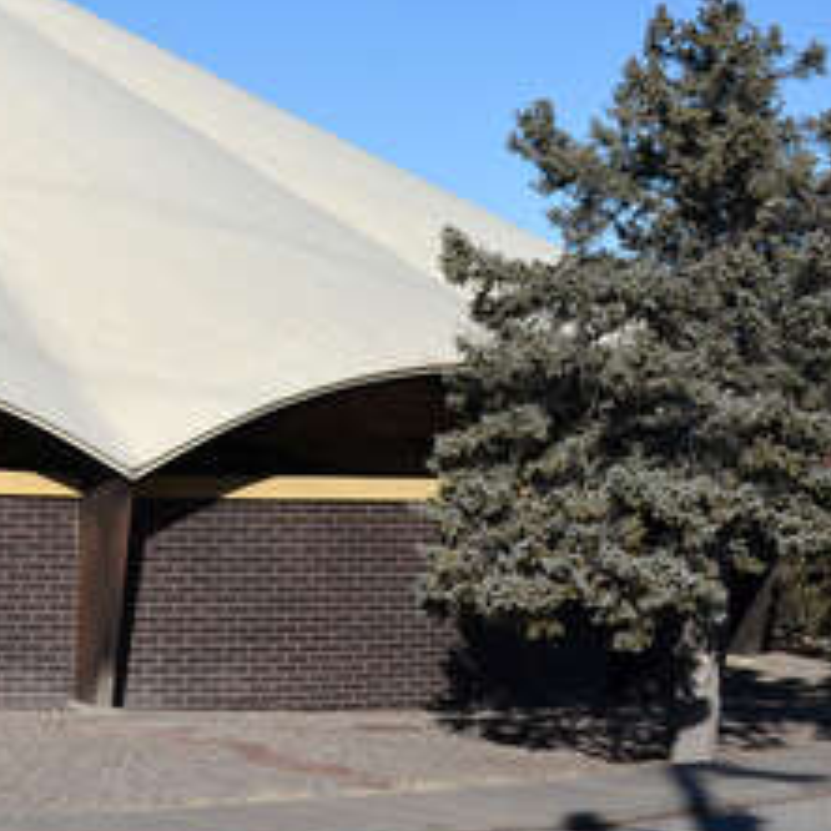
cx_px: -382
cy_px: 298
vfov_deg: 15.8
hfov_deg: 14.8
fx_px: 2988
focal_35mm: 110
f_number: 9
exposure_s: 1/320
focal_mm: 24
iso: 100
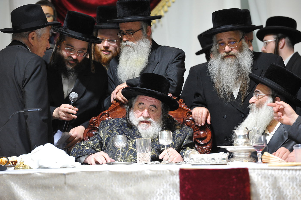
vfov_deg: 7.2
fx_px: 1587
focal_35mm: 190
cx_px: 150
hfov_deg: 10.8
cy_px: 100
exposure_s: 1/160
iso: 1600
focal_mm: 190
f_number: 4
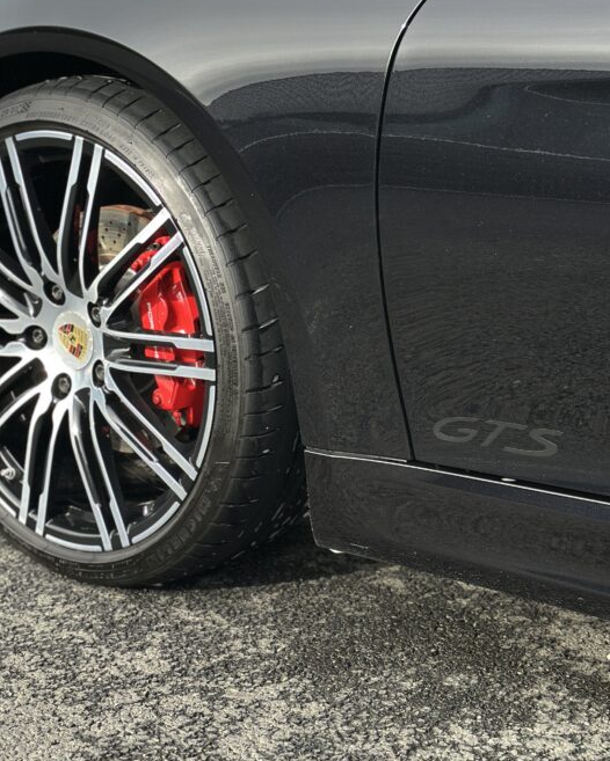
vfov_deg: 26.0
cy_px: 284
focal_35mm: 73
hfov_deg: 20.9
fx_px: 1647
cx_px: 222
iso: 80
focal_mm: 6.86
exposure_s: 1/401
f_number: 1.78
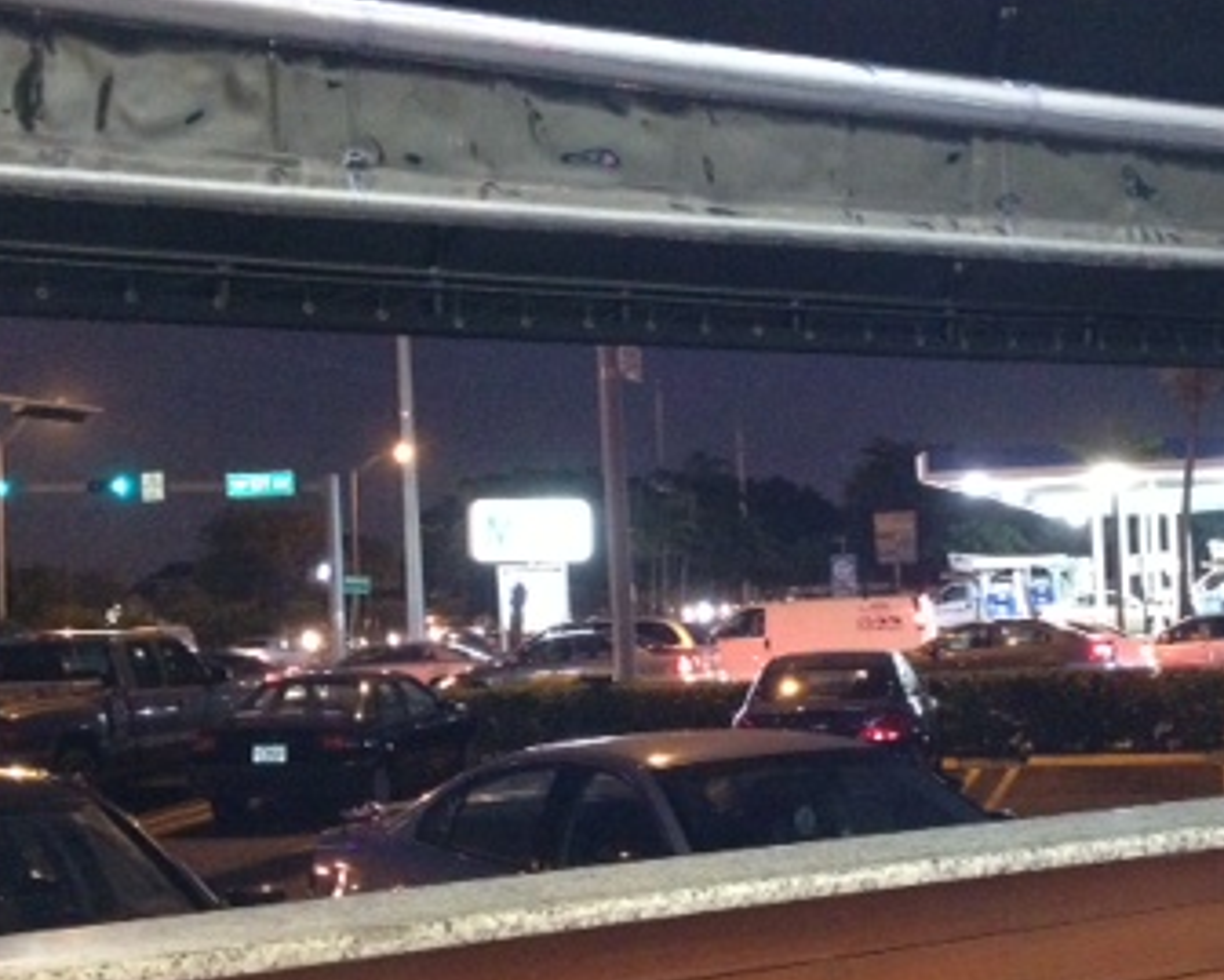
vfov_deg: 23.5
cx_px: 827
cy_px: 525
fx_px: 2355
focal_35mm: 65
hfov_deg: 28.9
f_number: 2.4
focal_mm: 4.28
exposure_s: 1/16
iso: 500
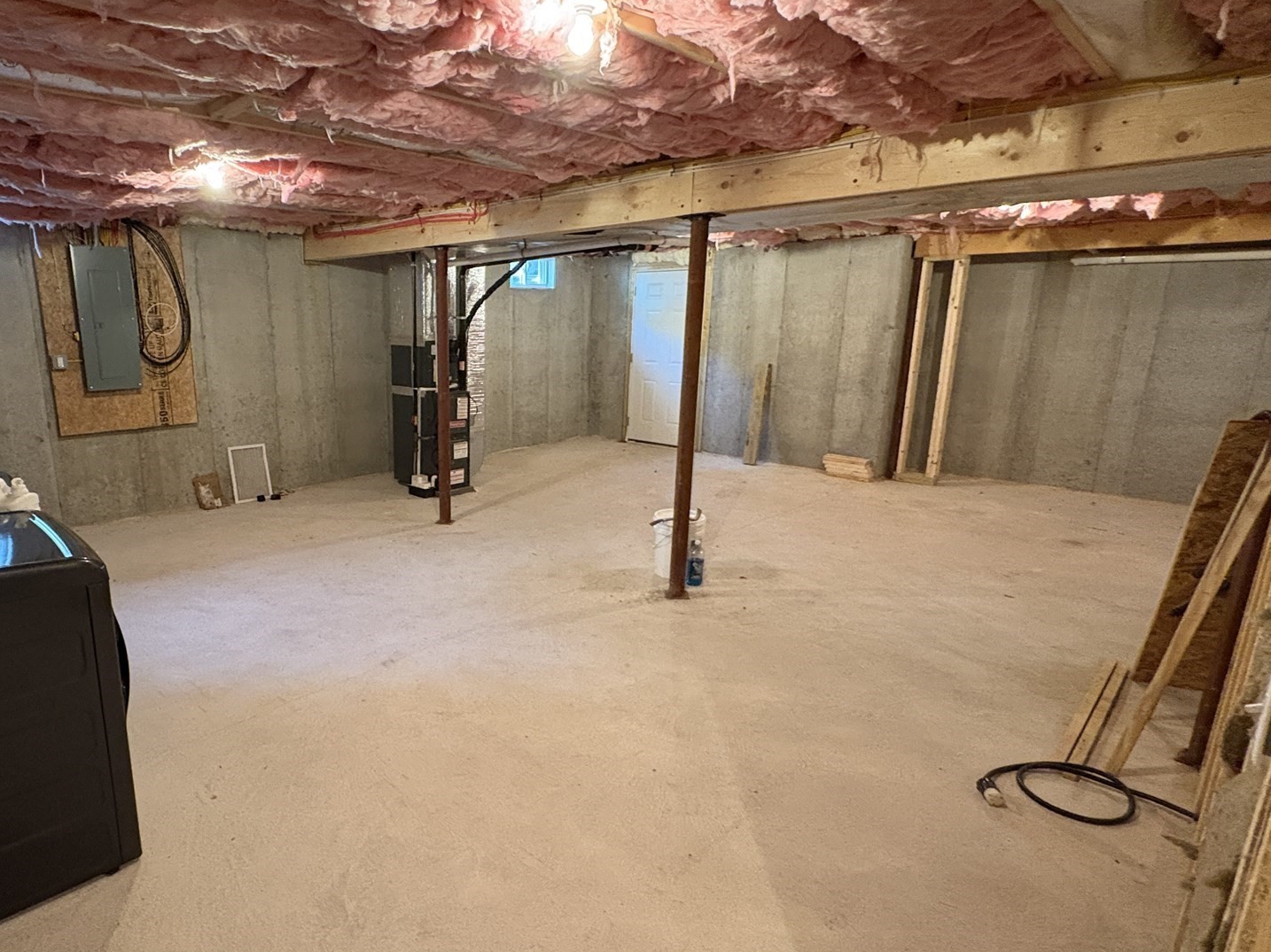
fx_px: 734
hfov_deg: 80.1
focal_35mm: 20
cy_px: 491
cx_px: 469
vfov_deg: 65.9
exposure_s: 1/60
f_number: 2.2
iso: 1000
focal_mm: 2.22
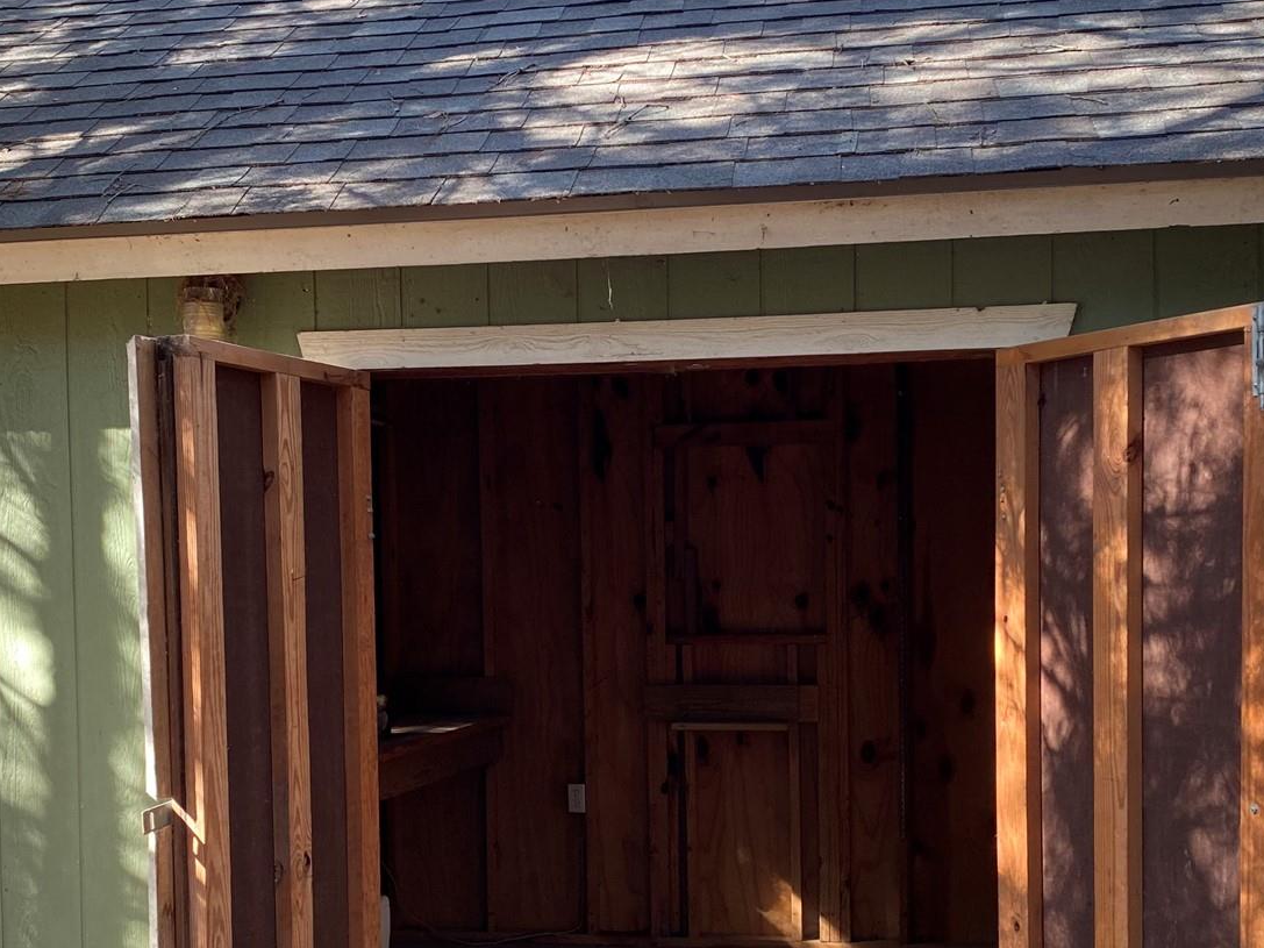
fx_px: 1789
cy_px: 670
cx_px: 628
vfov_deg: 29.4
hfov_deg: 38.9
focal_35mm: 49
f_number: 1.8
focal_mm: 4.25
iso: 50
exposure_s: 1/122
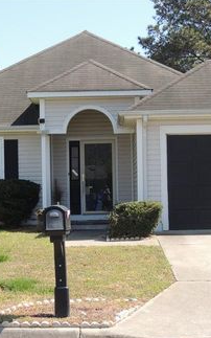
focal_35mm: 82
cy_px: 193
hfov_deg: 15.9
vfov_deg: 25.2
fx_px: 754
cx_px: 97
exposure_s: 1/500
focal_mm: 8.9
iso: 100
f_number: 3.6
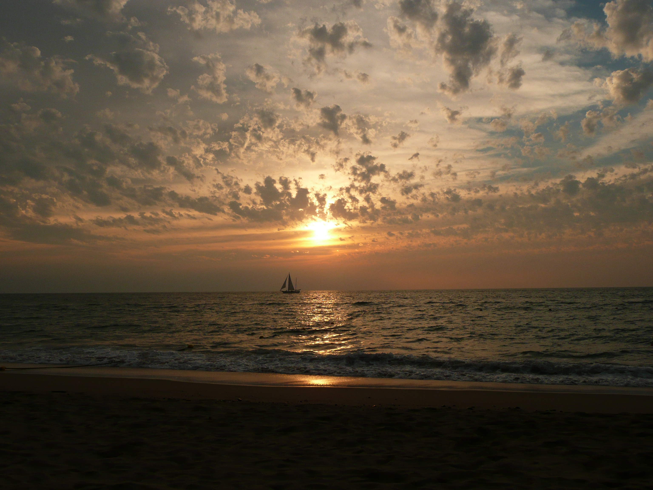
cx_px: 326
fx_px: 604
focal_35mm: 32
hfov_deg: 56.8
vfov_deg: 44.2
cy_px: 245
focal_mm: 5.2
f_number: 8
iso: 100
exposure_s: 1/250
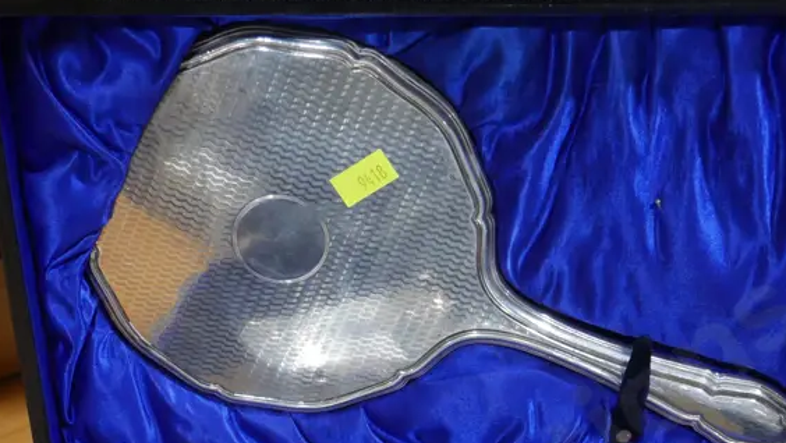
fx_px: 1814
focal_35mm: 87
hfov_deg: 24.4
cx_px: 488
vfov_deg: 13.6
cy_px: 526
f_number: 4.7
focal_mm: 22
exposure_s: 1/60
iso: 1000
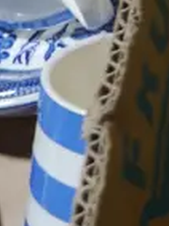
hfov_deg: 6.0
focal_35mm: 217
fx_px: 1417
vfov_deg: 9.0
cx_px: 611
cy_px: -45
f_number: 3.6
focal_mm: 15
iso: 200
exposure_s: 1/60
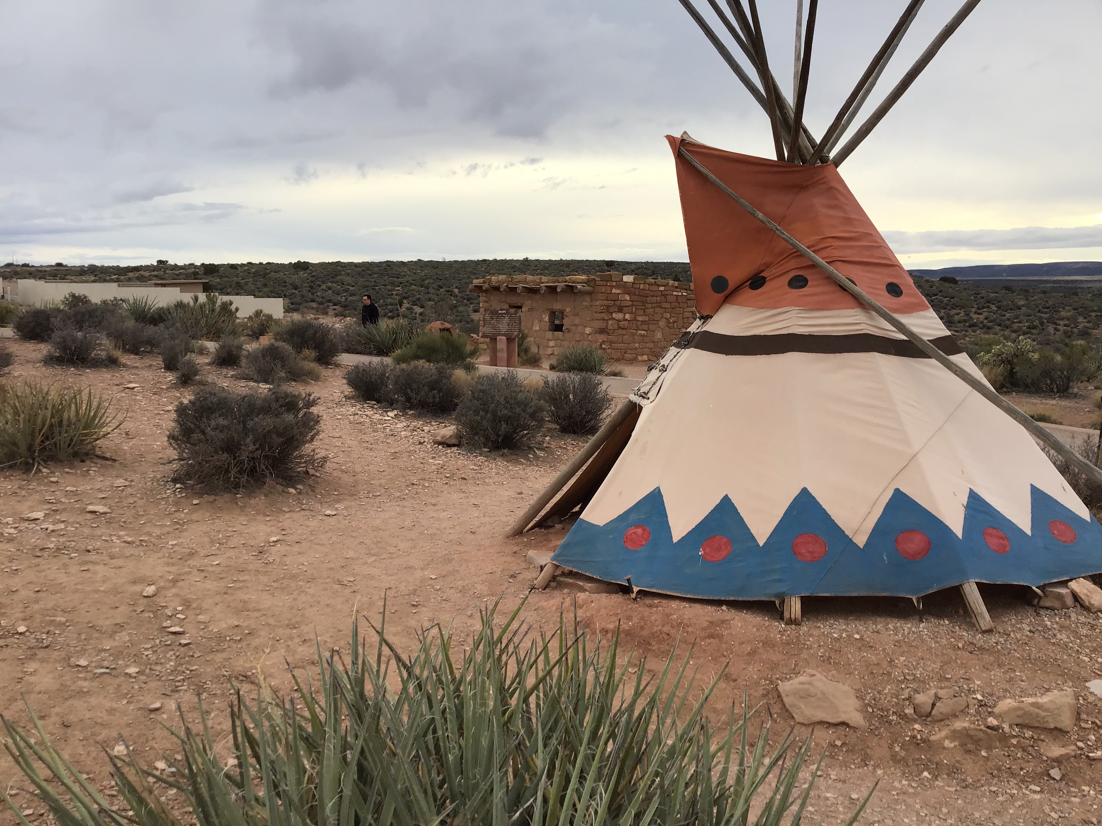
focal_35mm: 31
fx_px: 987
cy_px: 413
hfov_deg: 58.4
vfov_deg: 45.4
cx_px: 551
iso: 25
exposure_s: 1/377
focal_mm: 3.3
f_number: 2.4
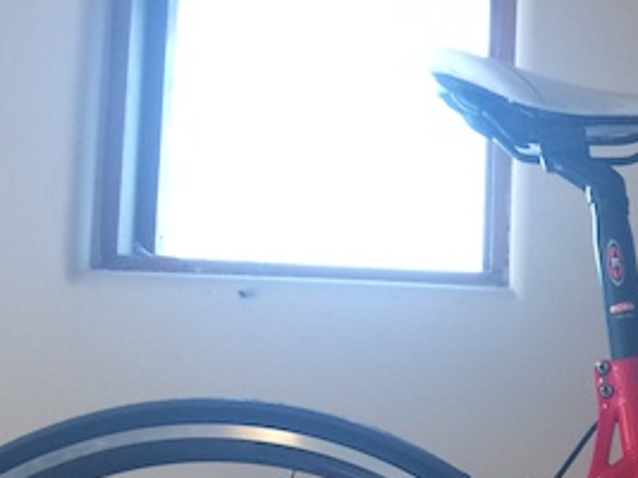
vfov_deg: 15.7
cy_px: 703
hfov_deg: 20.1
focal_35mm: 87
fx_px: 1603
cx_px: 889
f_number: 2.2
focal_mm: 4.15
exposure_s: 1/30
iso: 100
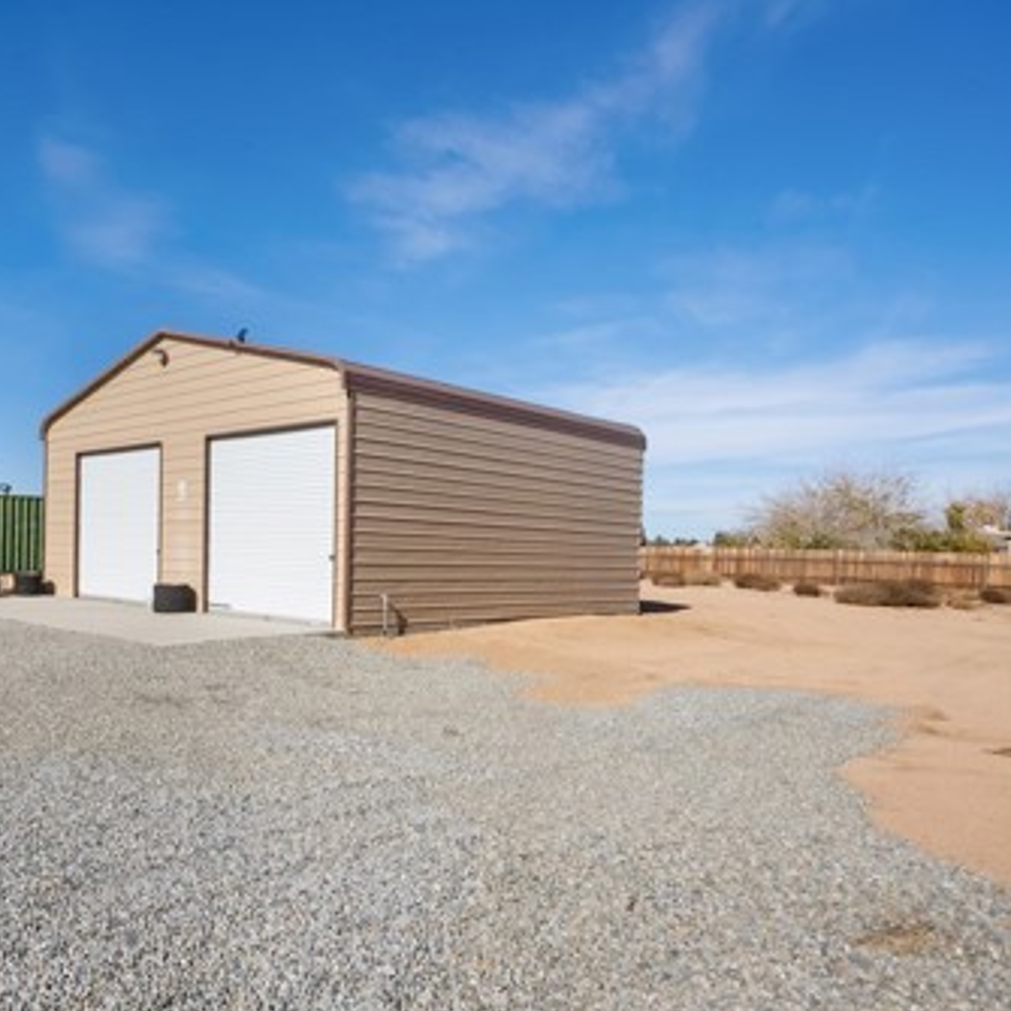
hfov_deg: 57.0
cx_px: 220
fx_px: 859
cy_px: 542
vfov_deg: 60.9
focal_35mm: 26
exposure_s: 1/10
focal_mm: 16
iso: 100
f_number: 22
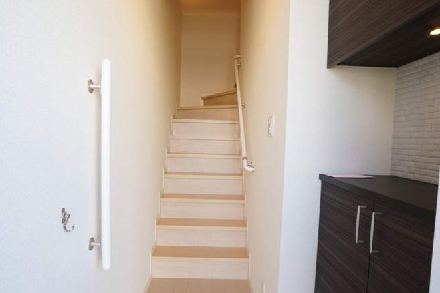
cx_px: 215
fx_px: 354
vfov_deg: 44.8
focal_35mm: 29
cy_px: 162
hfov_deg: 63.7
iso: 400
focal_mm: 16
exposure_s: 1/60
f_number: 5.6
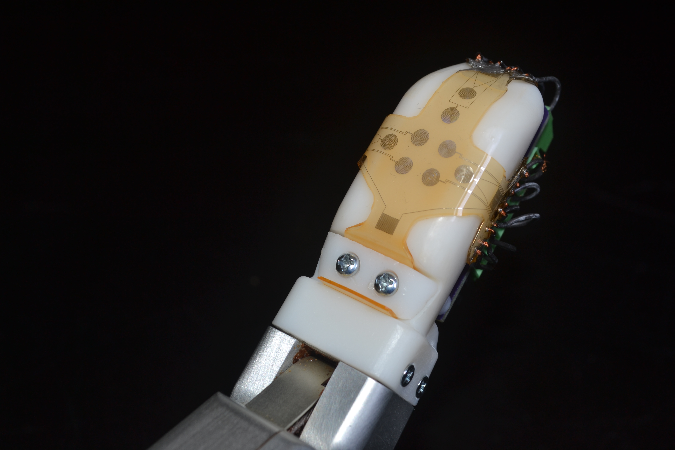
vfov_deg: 23.8
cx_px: 338
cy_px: 225
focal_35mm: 57
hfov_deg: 35.1
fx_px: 1069
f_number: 8
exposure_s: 1/60
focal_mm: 38
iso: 100
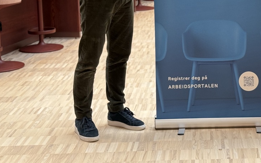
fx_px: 654
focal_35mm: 92
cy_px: -1
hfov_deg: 22.2
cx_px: 215
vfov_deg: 14.0
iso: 80
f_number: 1.78
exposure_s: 1/50
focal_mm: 6.76
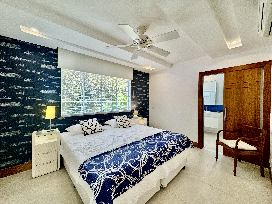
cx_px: 136
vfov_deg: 85.7
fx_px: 110
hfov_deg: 102.1
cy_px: 102
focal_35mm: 14
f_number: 2.2
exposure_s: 1/120
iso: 125
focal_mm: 2.22
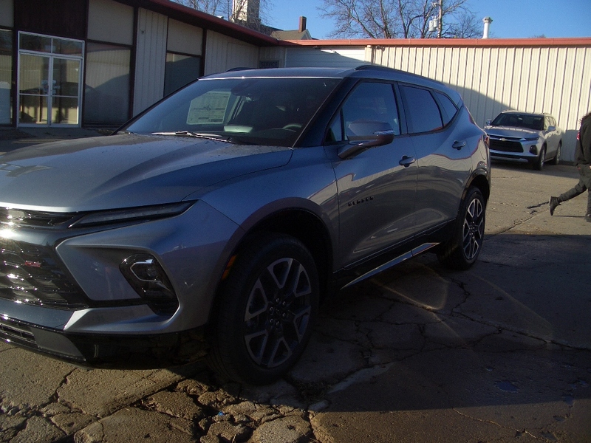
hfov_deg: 52.6
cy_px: 222
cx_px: 296
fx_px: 598
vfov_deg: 40.7
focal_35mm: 35
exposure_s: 1/320
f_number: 2.6
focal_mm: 5.8
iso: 50
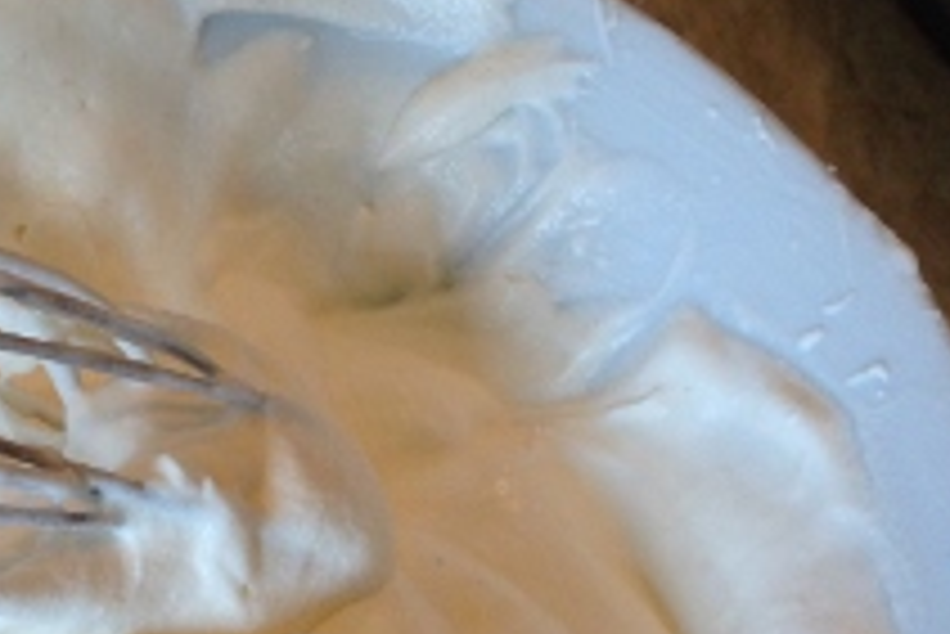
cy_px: 742
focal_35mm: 78
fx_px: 2060
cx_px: -72
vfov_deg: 16.8
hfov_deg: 24.4
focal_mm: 4.12
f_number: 2.4
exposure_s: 1/120
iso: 80
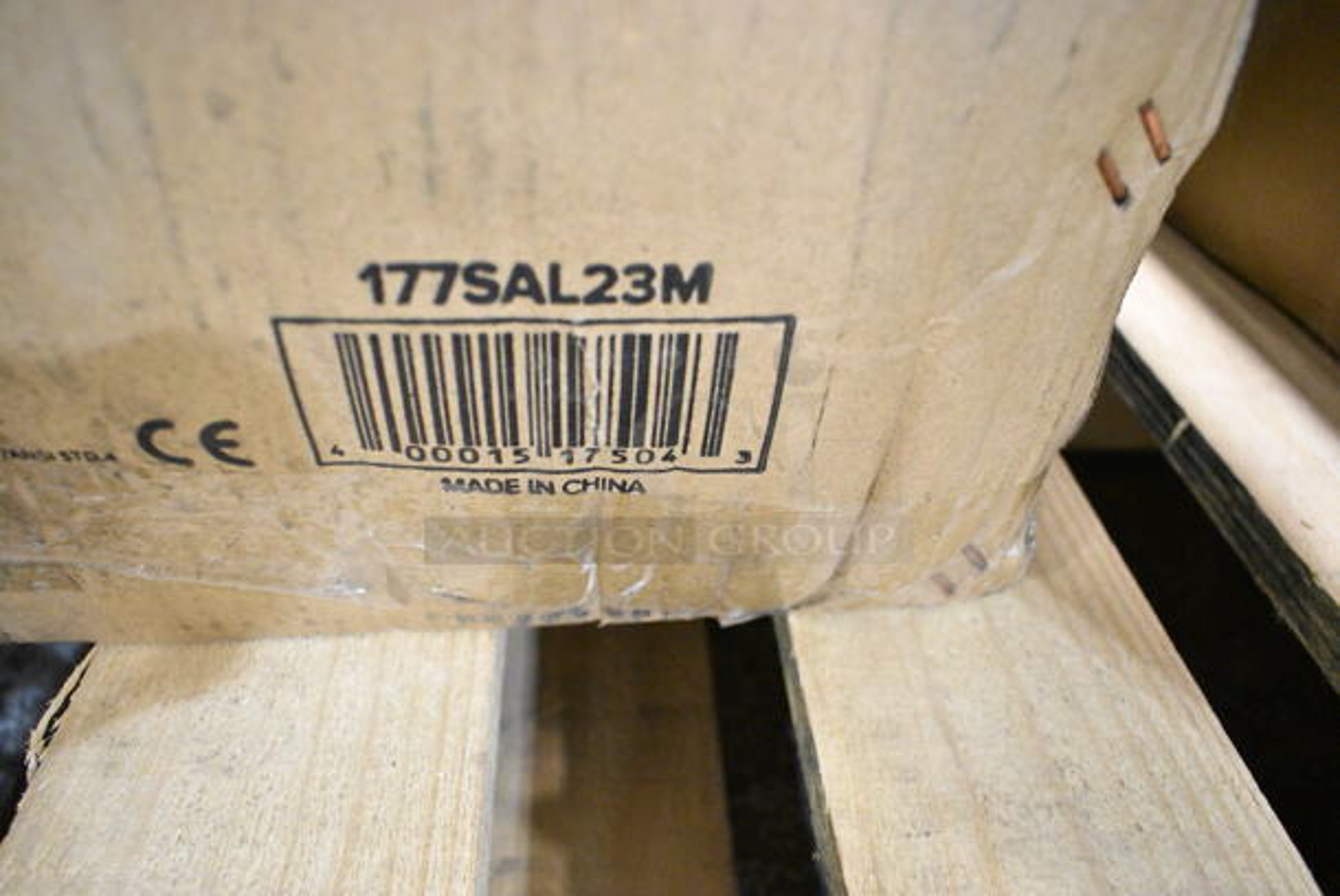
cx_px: 670
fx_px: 1006
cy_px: 448
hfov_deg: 67.3
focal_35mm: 27
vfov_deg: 48.0
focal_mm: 18
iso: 6400
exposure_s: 1/100
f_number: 5
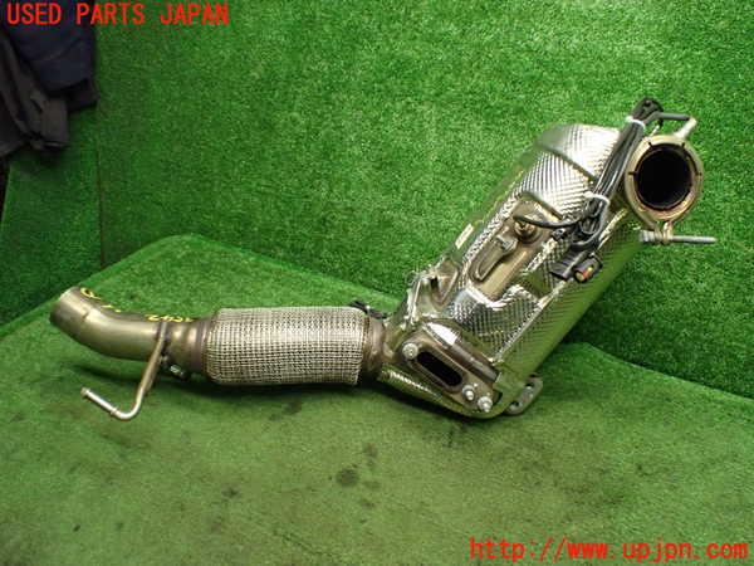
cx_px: 377
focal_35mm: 30
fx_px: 653
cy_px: 283
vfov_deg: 46.8
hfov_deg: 60.0
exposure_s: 1/125
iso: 800
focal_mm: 5.4
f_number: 2.3
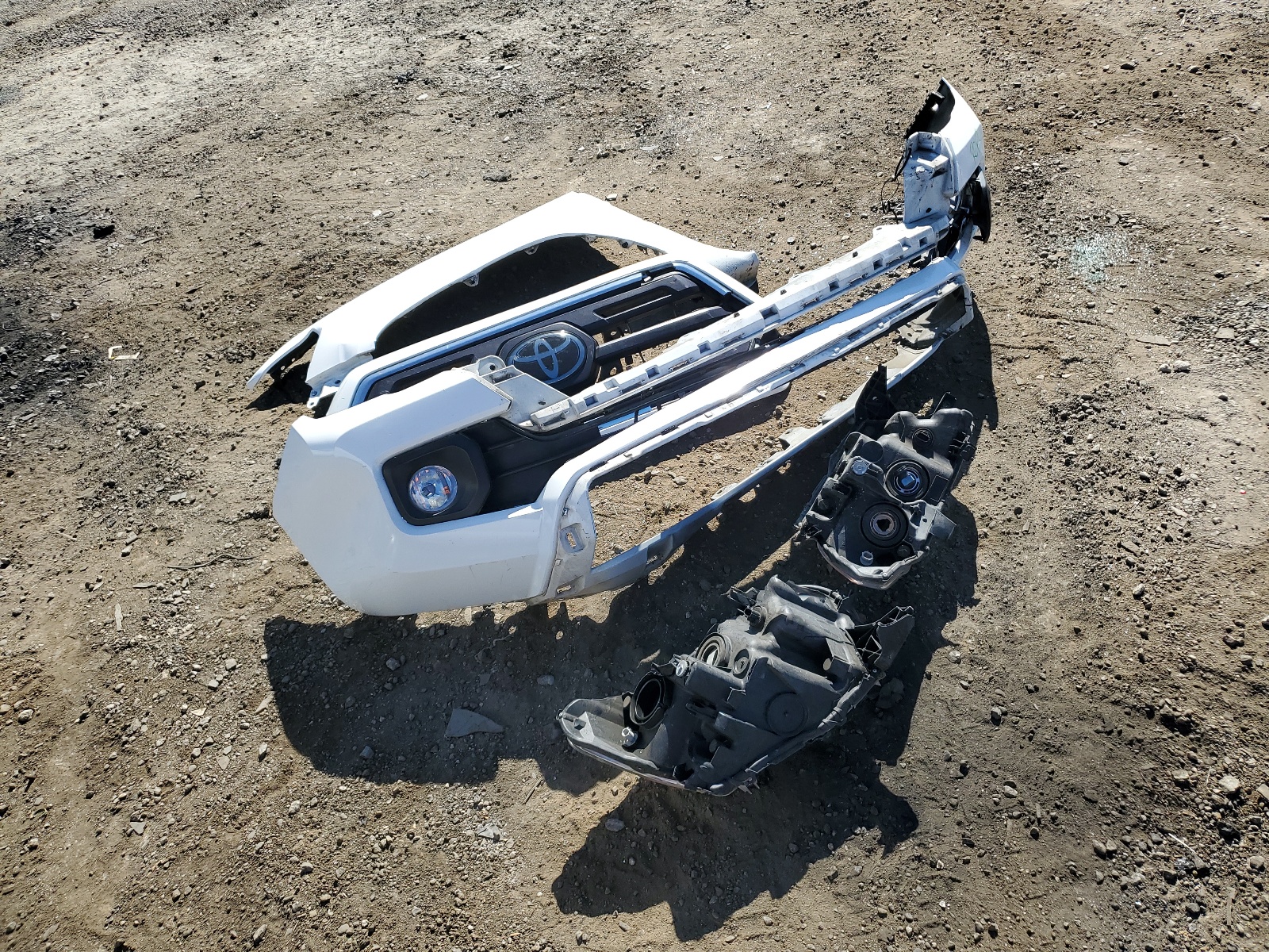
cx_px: 634
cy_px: 476
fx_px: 953
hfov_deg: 67.3
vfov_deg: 53.1
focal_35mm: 26
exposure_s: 1/2000
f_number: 1.5
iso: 50
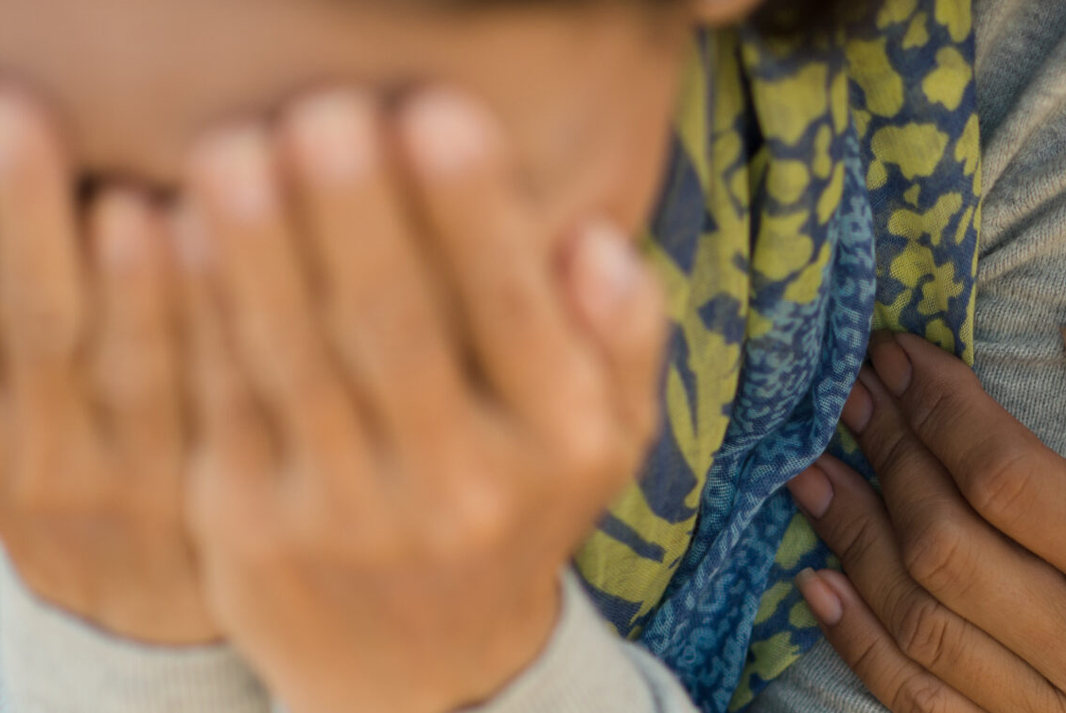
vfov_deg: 7.1
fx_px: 5718
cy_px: 664
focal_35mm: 193
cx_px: 1073
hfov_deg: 10.6
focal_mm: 85
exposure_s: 1/500
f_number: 2.2
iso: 200
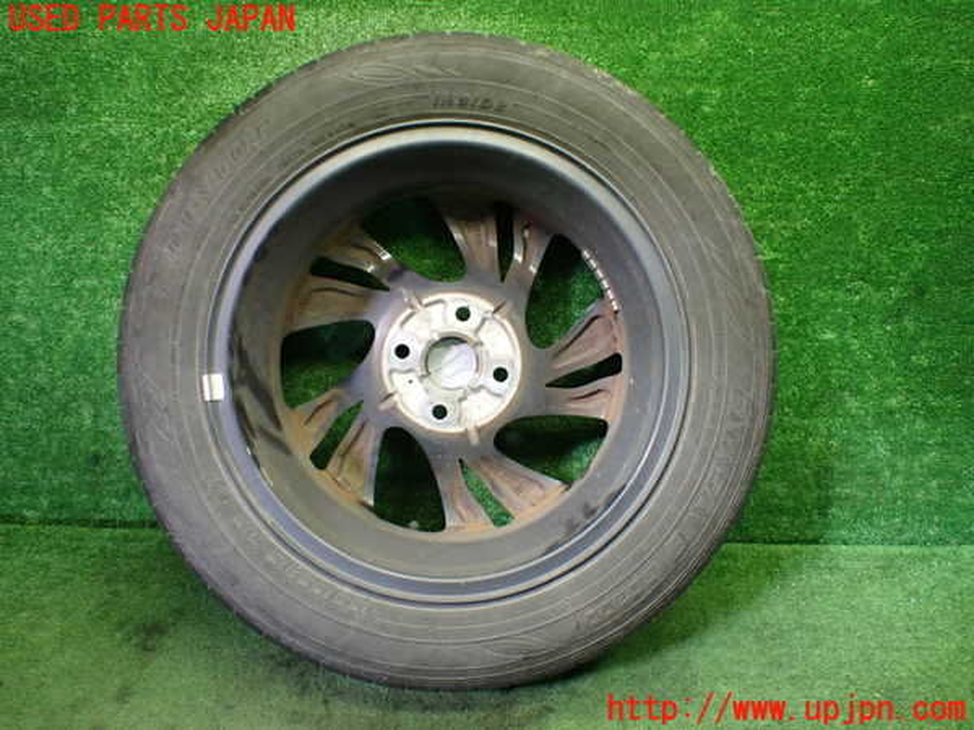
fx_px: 844
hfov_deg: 60.0
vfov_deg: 46.8
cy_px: 365
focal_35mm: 30
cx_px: 487
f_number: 2.3
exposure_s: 1/125
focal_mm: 5.4
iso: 640
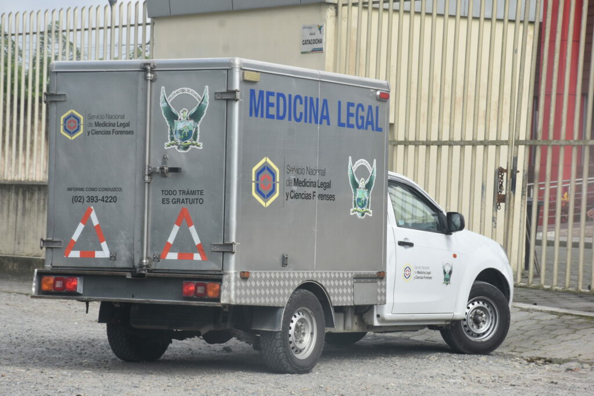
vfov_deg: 10.8
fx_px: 2104
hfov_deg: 16.1
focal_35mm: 128
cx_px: 297
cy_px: 198
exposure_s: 1/320
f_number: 9
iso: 250
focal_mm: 85
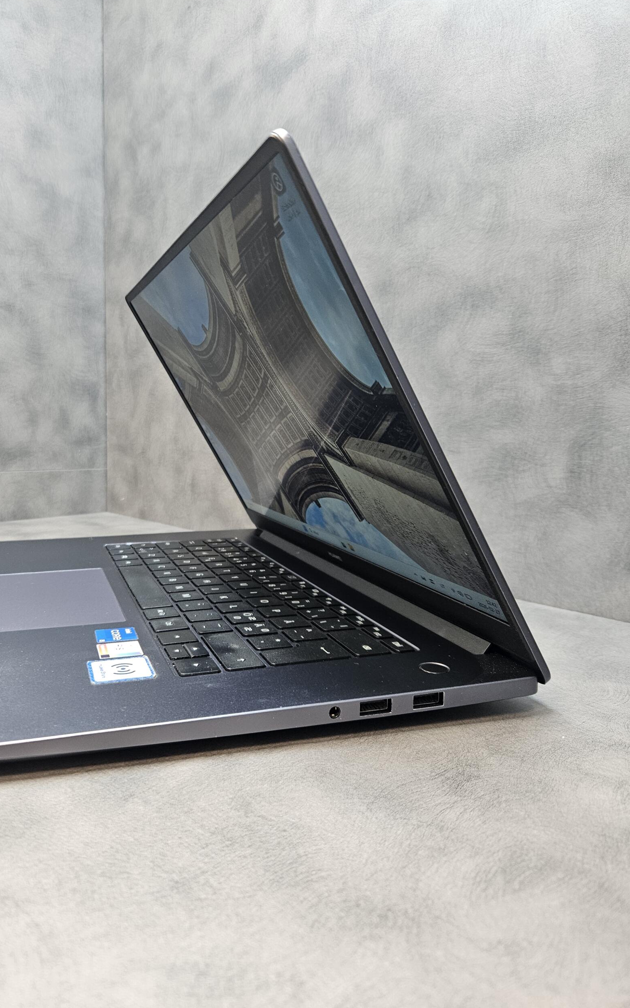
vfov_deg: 72.5
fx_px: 687
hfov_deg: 48.9
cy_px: 492
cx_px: 243
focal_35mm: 25
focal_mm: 5.4
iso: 250
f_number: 1.8
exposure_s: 1/100
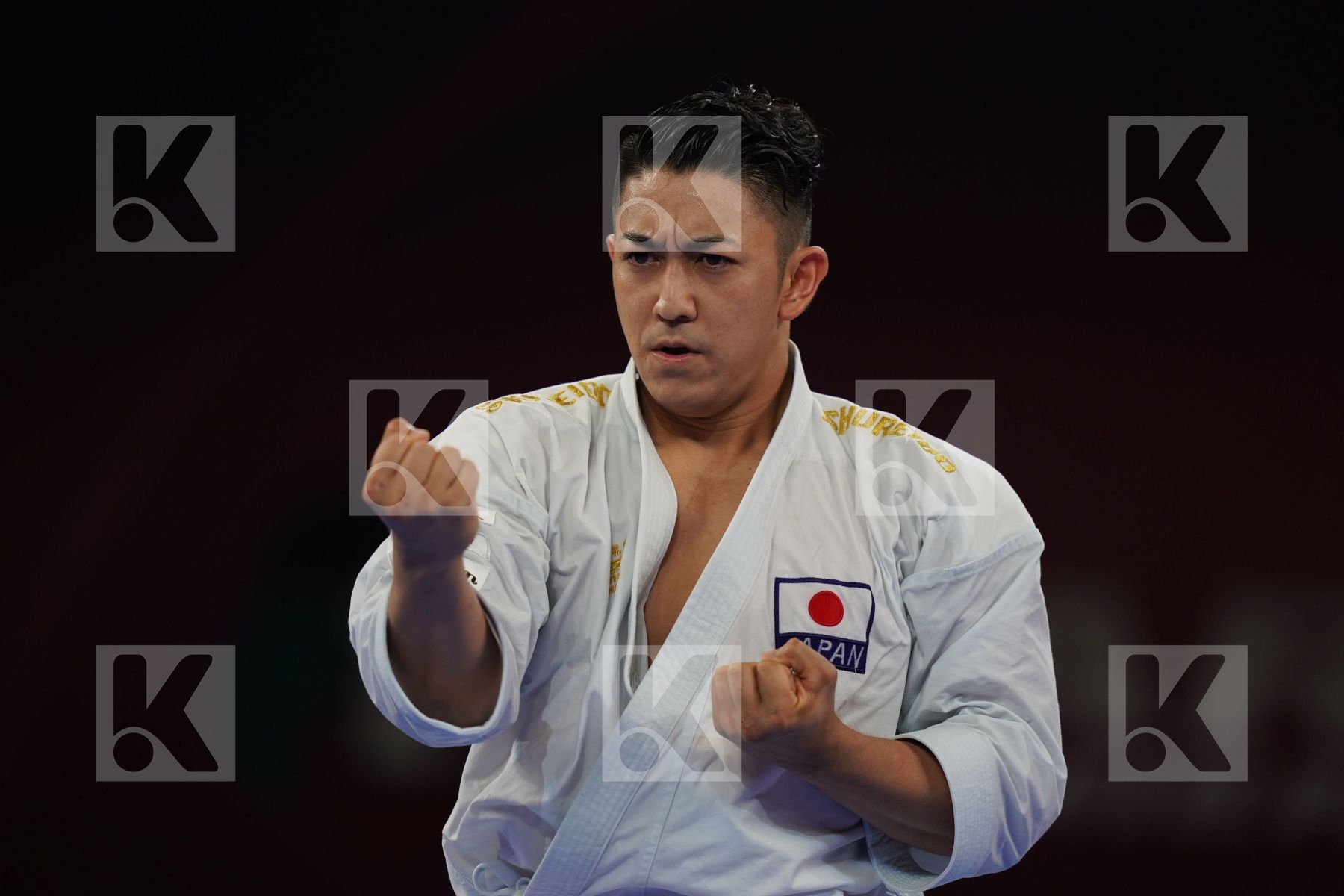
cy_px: 448
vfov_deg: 3.4
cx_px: 672
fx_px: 14932
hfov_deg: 5.2
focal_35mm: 400
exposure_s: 1/500
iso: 640
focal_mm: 400
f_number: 2.8
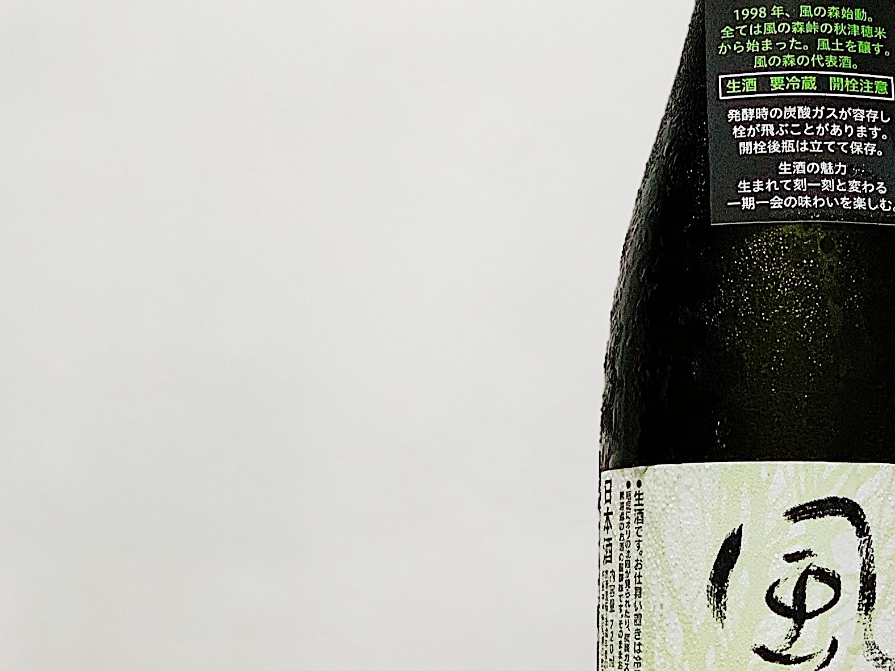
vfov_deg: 11.1
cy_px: 296
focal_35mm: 133
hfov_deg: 14.7
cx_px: 797
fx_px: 3439
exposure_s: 1/100
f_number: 2.4
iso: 80
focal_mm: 6
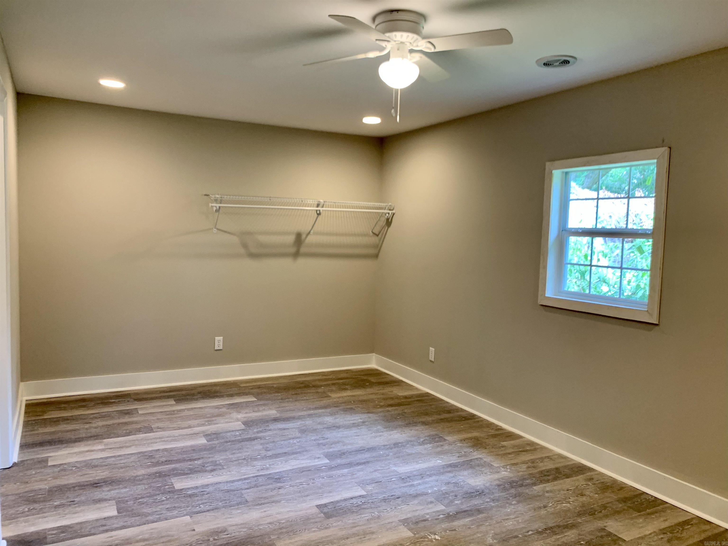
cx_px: 364
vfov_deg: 53.1
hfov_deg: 67.3
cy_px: 273
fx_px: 547
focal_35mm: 26
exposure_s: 1/60
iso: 160
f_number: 1.8
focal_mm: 4.25
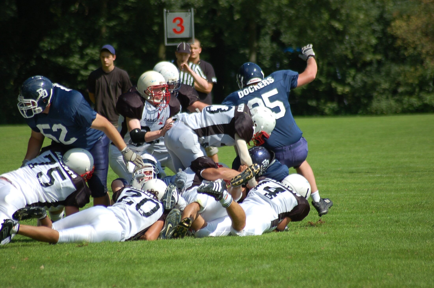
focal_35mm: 360
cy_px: 144
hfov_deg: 5.7
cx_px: 217
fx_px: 4332
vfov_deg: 3.8
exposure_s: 1/1000
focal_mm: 240
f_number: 5.3
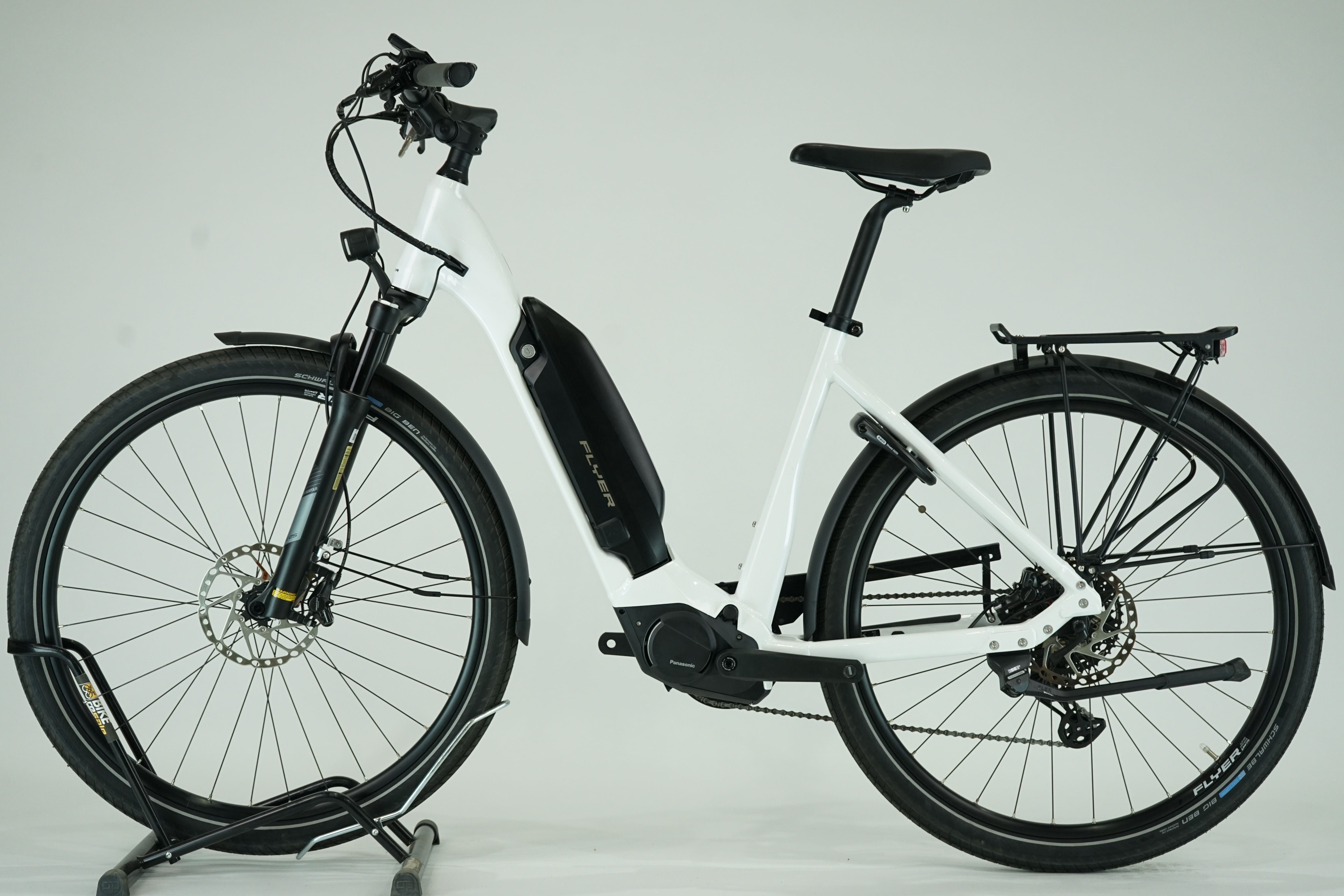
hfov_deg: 34.5
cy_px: 448
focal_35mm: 58
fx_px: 2165
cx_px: 672
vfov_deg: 23.4
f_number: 5
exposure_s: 1/200
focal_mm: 58
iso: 800
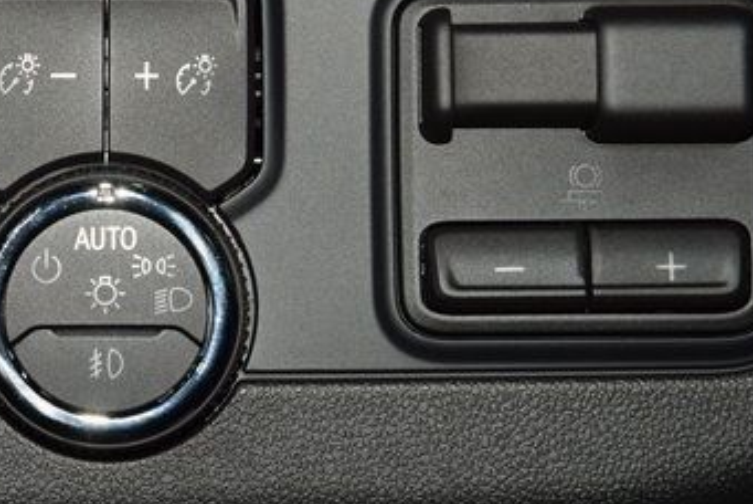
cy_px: 63
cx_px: 108
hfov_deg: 10.4
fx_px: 4124
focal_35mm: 197
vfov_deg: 7.0
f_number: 8
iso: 100
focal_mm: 70
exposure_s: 1/125
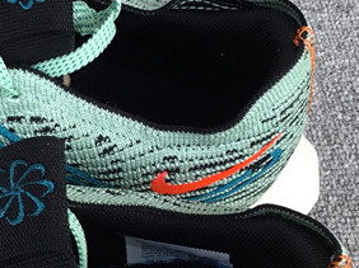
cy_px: 138
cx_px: -60
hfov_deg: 18.9
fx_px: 1026
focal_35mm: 99
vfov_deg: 14.9
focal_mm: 3.3
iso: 25
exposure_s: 1/153
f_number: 2.4
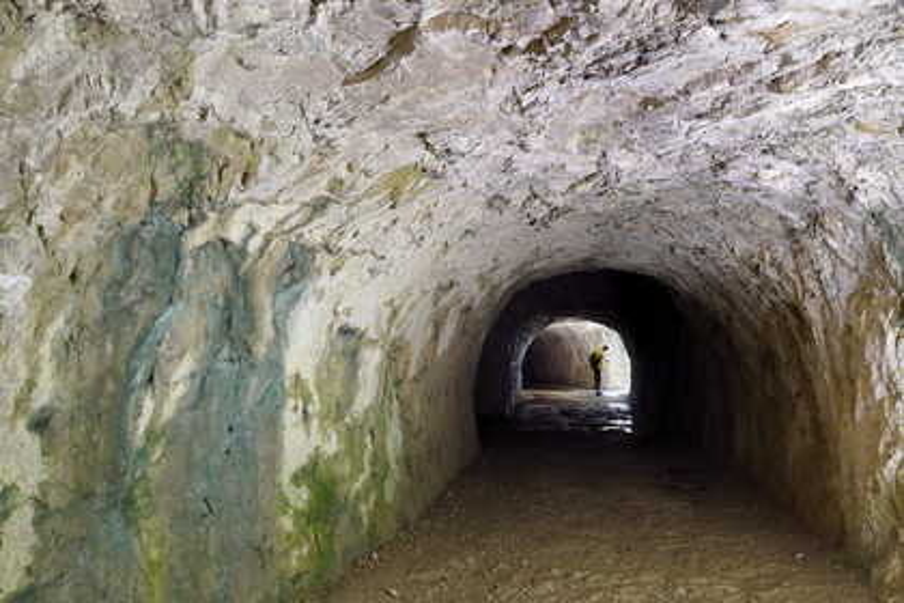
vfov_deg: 47.9
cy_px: 302
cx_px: 452
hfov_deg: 67.4
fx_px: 678
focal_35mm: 27
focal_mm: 27
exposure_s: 1/80
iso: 1600
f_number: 8
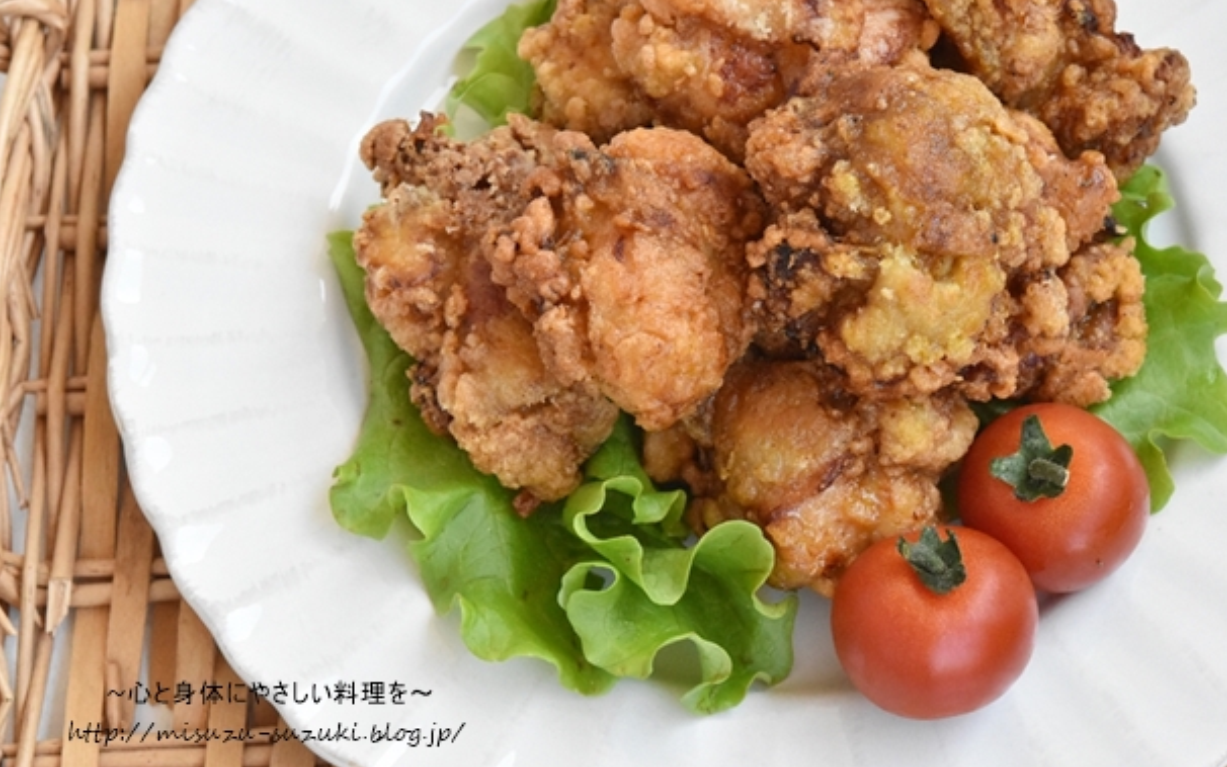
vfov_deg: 12.4
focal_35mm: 106
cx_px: 587
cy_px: 331
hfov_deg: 19.6
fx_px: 3545
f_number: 10
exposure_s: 1/400
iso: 5000
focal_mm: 60
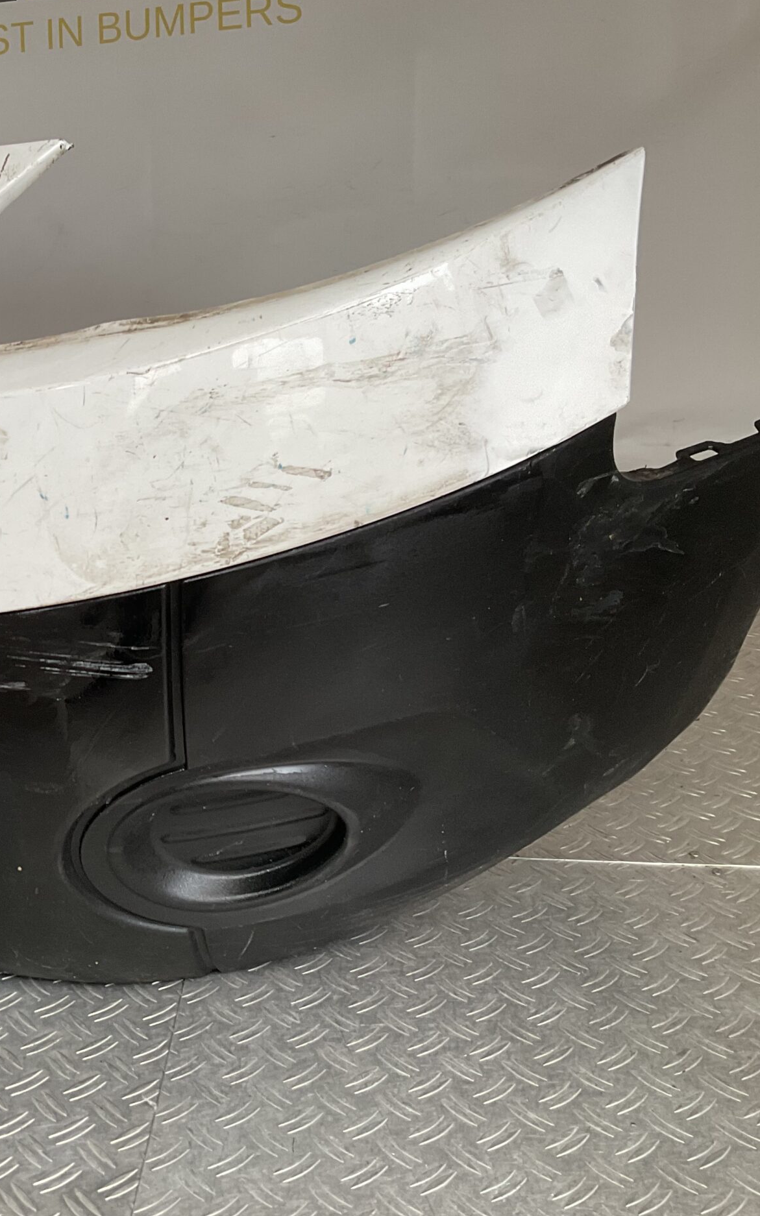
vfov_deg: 47.2
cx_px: 64
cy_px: 594
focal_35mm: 42
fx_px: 1392
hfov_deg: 29.2
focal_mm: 3
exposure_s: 1/50
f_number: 1.8
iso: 40
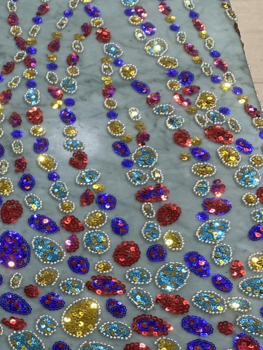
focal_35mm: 77
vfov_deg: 24.8
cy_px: 299
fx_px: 780
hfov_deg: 18.0
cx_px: -68
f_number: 1.8
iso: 125
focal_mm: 4.25
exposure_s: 1/100
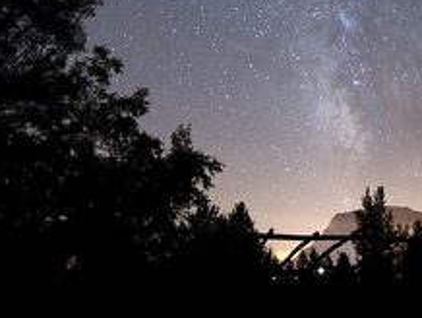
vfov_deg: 27.3
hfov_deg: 49.1
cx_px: 285
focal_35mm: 37
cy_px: -157
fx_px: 452
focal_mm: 14
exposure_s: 15
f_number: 2.8
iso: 5000
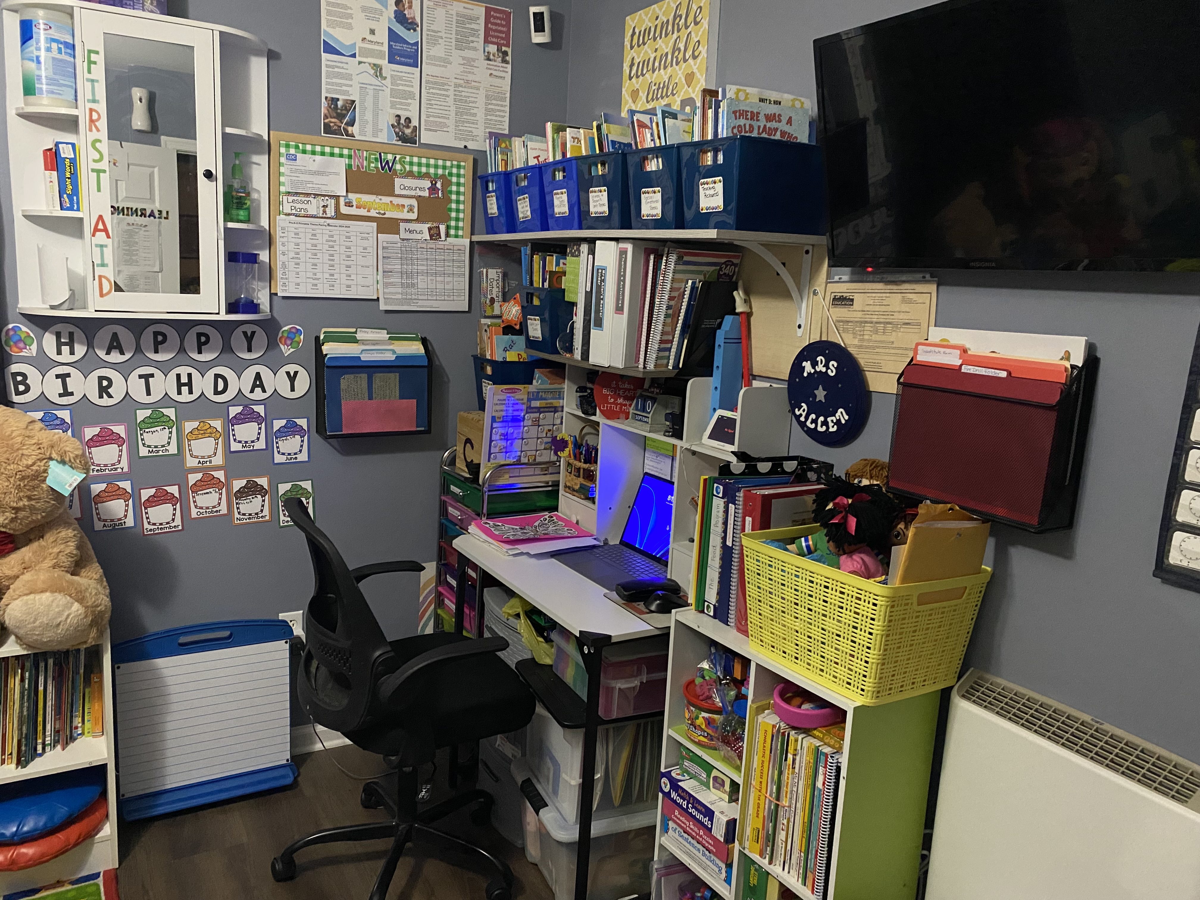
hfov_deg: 67.3
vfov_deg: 53.1
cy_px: 450
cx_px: 600
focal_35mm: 26
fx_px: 901
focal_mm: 4.25
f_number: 1.8
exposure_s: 1/30
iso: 640
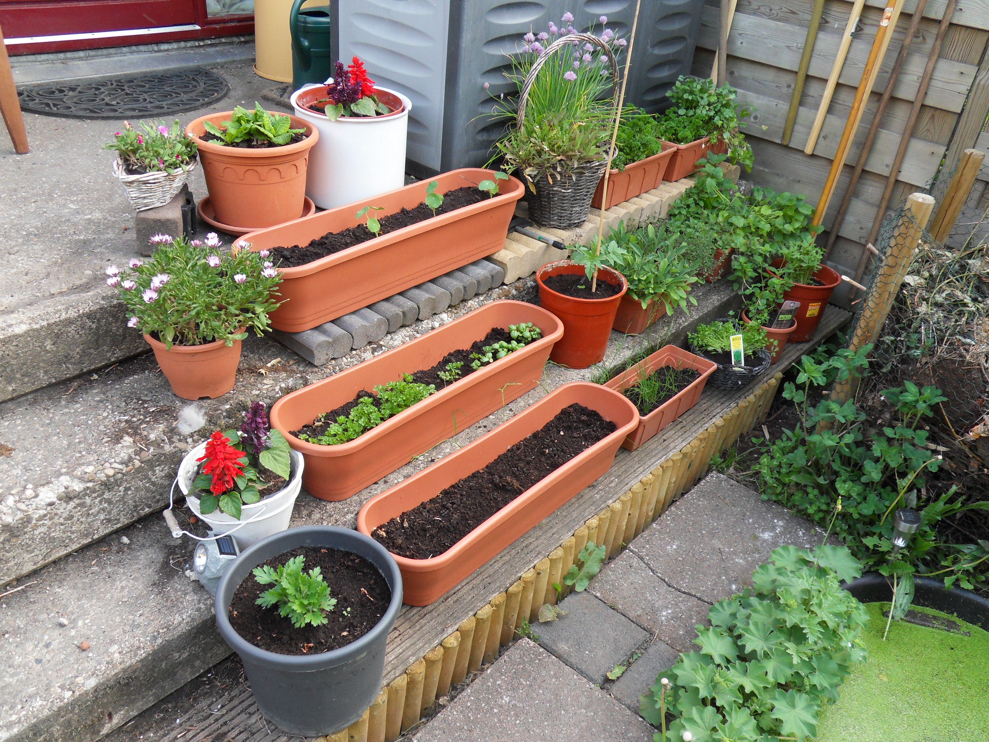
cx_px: 484
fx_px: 800
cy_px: 366
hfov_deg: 63.4
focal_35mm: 28
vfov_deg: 49.7
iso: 120
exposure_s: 1/45
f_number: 3.5
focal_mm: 4.7
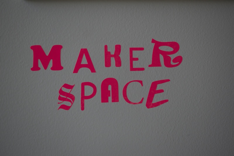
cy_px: 78
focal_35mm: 54
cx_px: 117
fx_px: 351
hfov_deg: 36.9
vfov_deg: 25.0
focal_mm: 36
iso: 560
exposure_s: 1/1000
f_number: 4.8
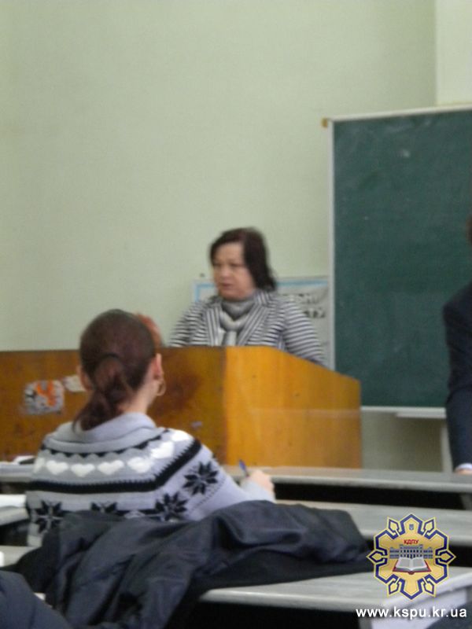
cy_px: 314
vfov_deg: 18.7
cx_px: 236
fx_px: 1909
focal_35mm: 105
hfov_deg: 14.1
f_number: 5.9
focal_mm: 18.9
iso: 589
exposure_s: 1/8.8
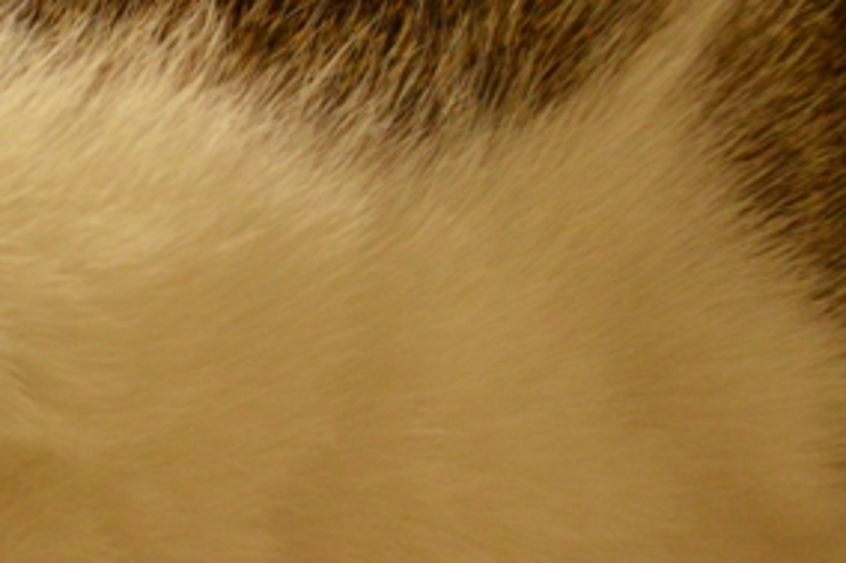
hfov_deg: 17.9
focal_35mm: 110
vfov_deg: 12.4
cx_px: -98
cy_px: 375
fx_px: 2583
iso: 3200
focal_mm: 26
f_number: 5.6
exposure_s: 1/25
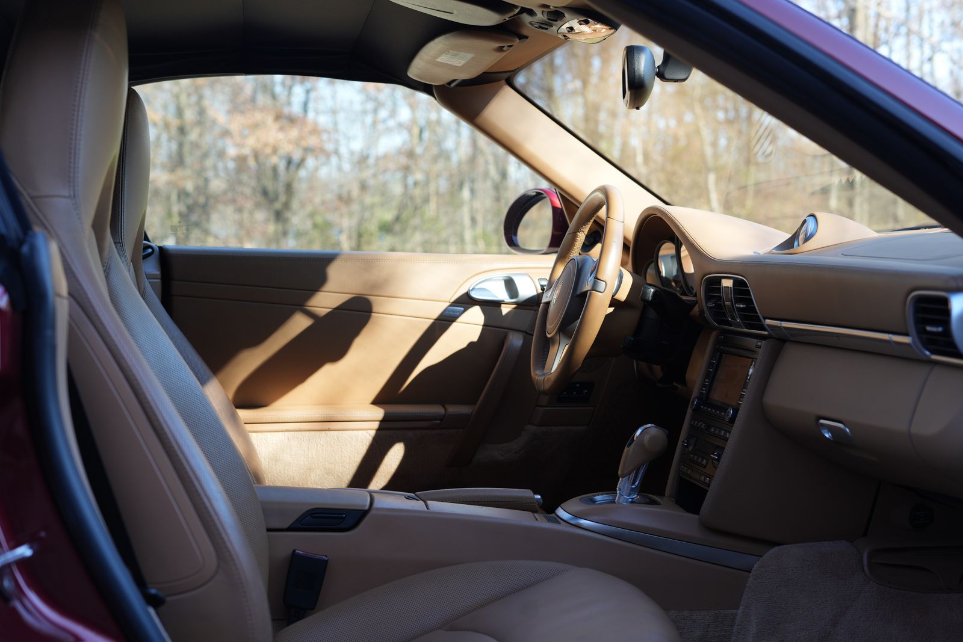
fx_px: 1338
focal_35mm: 50
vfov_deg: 27.0
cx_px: 482
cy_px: 321
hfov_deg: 39.6
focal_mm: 50
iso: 100
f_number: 4
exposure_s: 1/60
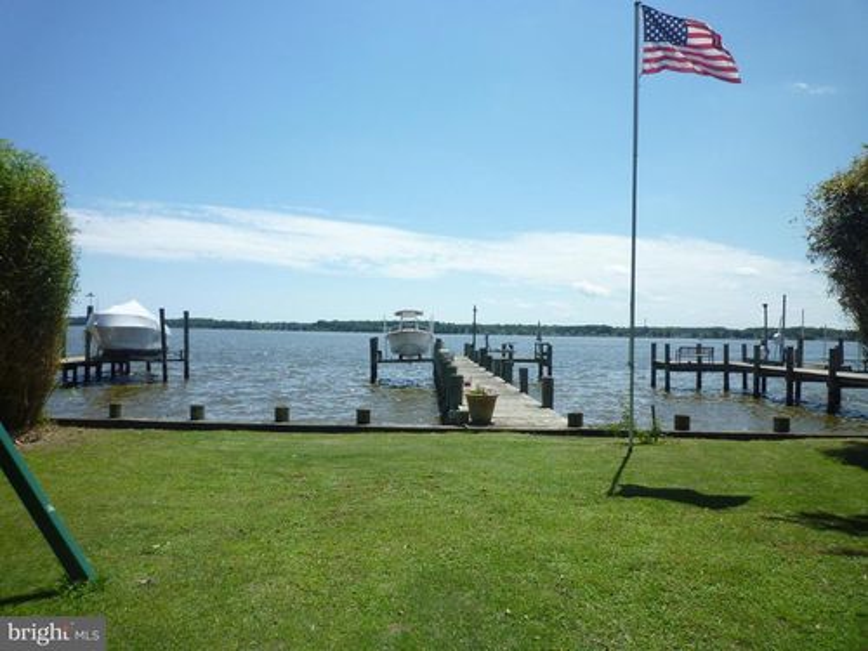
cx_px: 434
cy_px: 326
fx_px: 627
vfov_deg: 54.9
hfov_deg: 69.4
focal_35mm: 25
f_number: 4
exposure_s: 1/640
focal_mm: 4.4
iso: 80
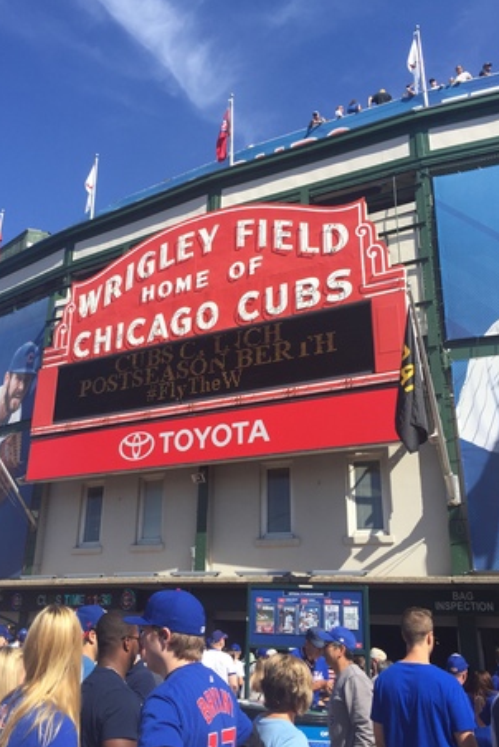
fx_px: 664
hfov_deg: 41.1
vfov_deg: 58.7
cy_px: 364
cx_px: 210
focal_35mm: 32
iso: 32
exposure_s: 1/1364
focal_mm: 4.15
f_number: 2.2
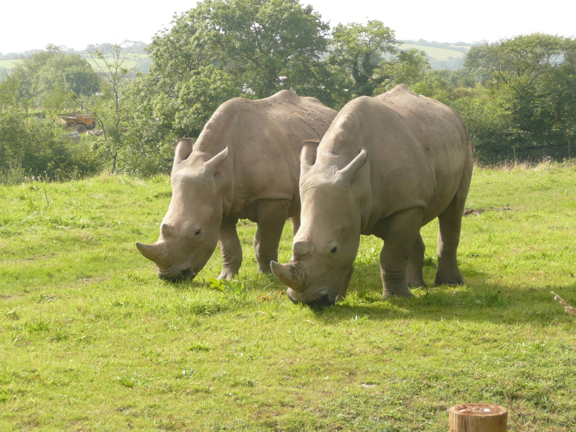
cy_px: 216
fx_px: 2563
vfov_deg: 9.6
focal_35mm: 154
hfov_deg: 12.8
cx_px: 288
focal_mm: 16.9
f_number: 4.7
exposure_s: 1/200
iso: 100
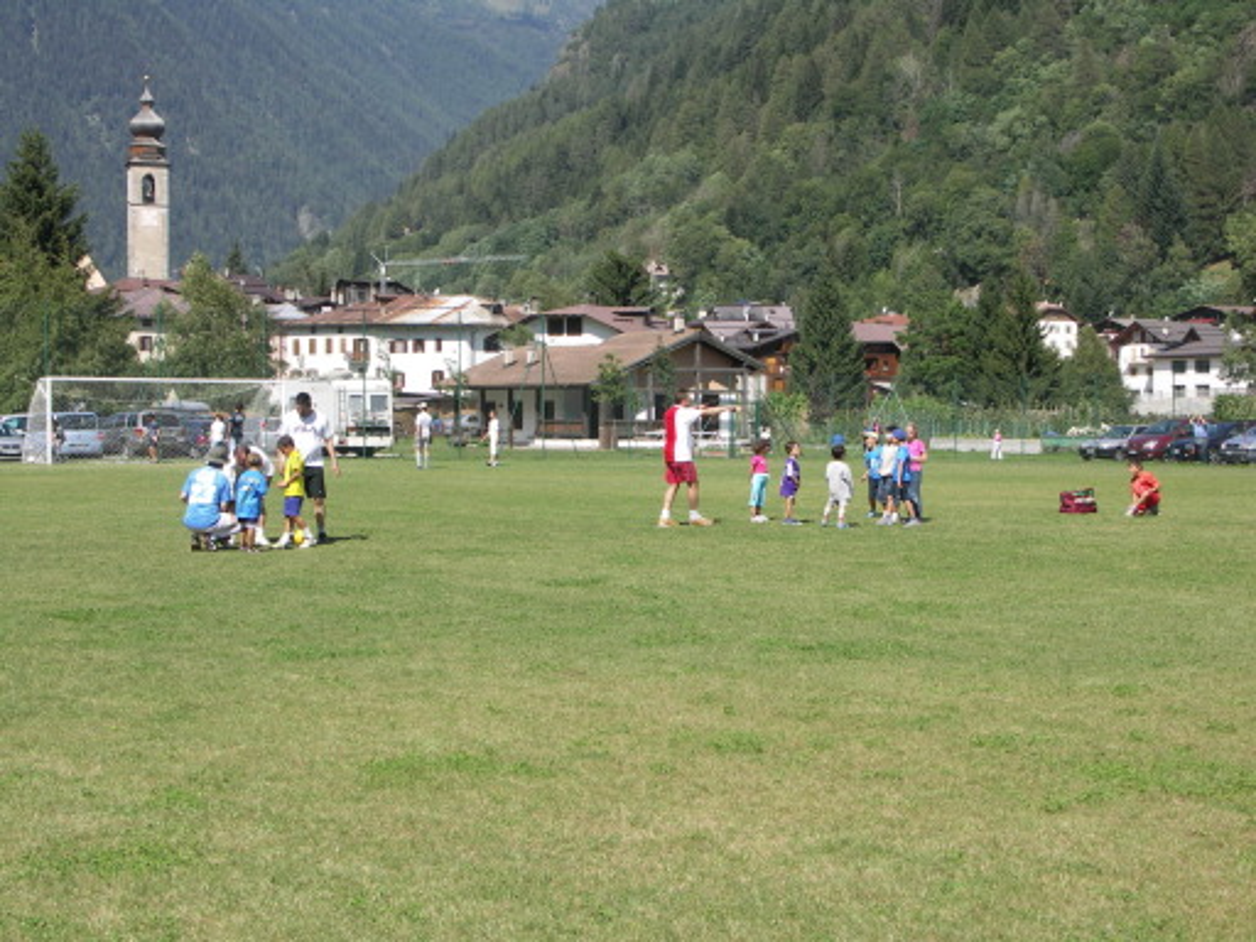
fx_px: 2213
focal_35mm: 61
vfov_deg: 24.0
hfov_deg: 31.7
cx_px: 628
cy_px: 471
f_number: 5
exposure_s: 1/200
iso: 50
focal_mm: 15.8
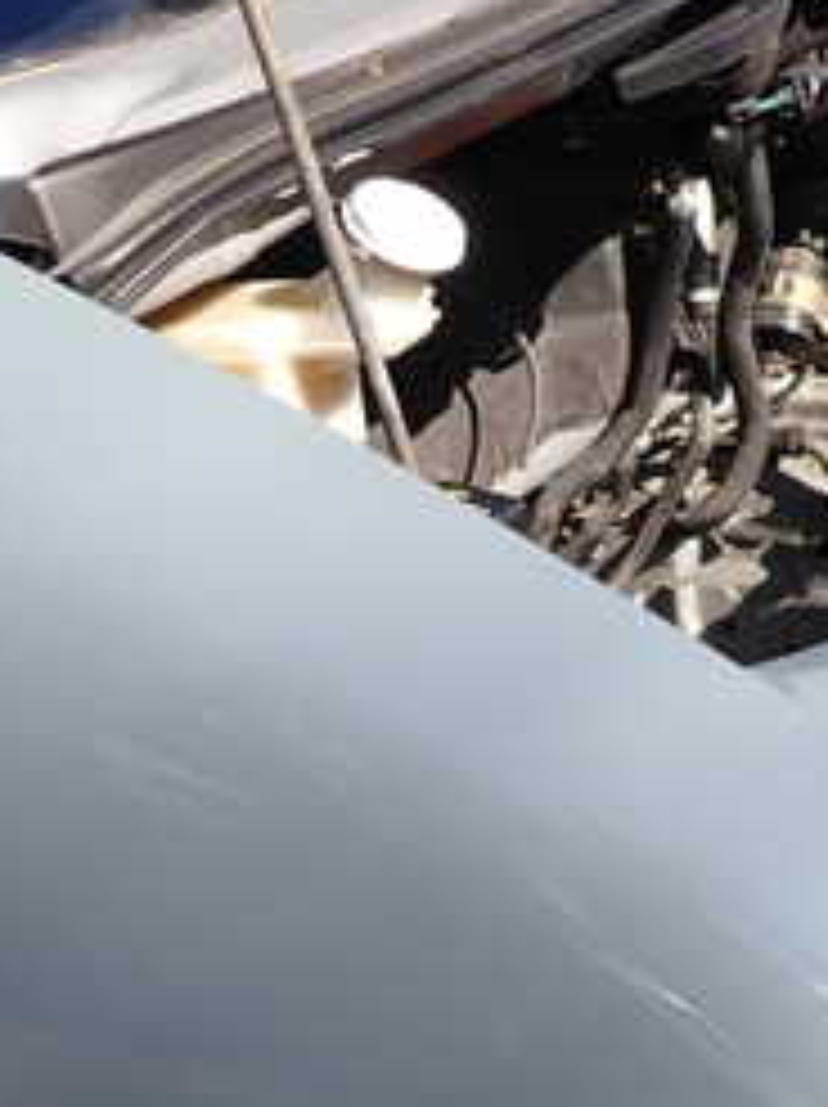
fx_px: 1949
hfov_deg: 23.2
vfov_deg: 31.4
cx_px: 40
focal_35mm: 61
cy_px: 774
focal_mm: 4.5
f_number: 2.8
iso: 100
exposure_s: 1/500
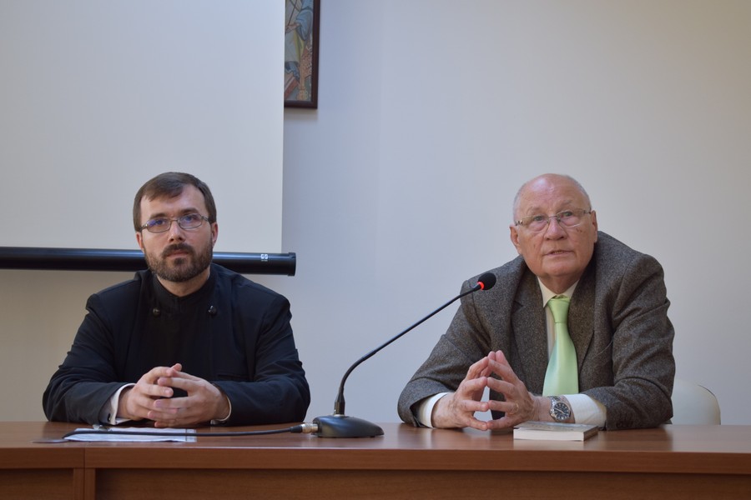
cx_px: 376
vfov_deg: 18.9
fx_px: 1502
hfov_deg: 28.1
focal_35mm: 72
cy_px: 250
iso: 500
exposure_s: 1/60
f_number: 5.3
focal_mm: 48
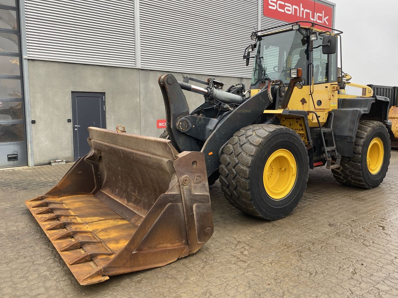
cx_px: 206
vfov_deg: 51.3
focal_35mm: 27
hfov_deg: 65.3
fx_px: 310
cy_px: 144
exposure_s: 1/121
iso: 100
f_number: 1.8
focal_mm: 4.25
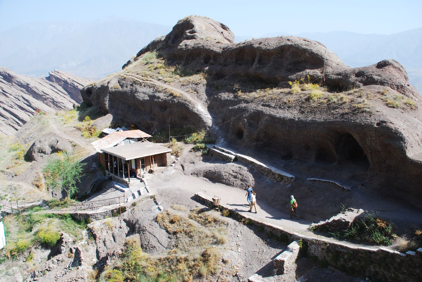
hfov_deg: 61.9
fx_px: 352
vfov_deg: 43.7
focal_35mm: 30
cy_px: 141
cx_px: 211
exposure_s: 1/200
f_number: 7.1
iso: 125
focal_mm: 20
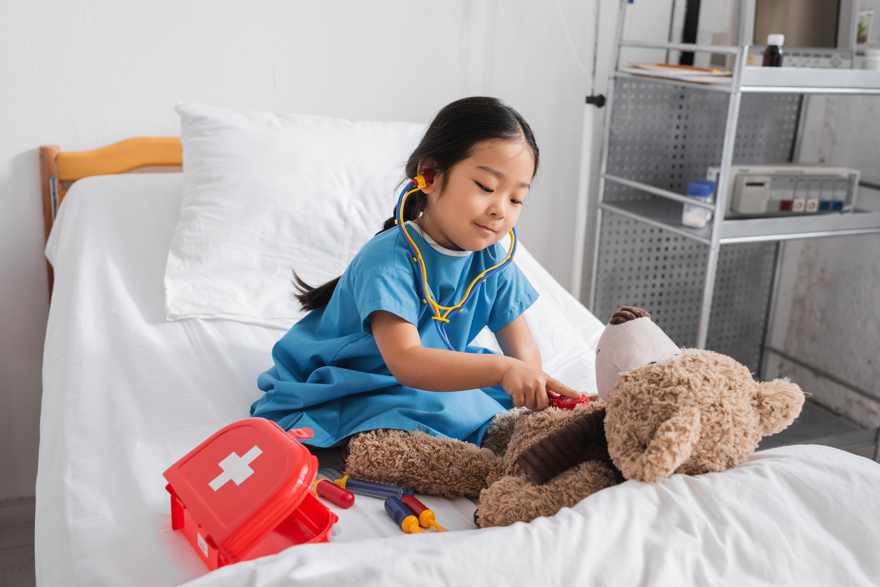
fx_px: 856
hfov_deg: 54.4
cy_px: 294
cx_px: 440
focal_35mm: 35
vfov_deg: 37.9
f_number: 4
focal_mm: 35
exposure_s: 1/200
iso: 200
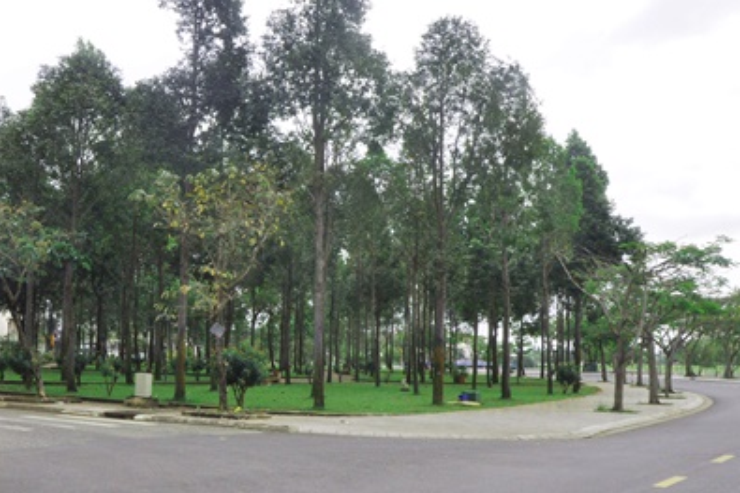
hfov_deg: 47.3
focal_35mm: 41
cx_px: 320
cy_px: 282
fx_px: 842
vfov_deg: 32.6
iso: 640
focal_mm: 18
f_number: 18
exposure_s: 1/200
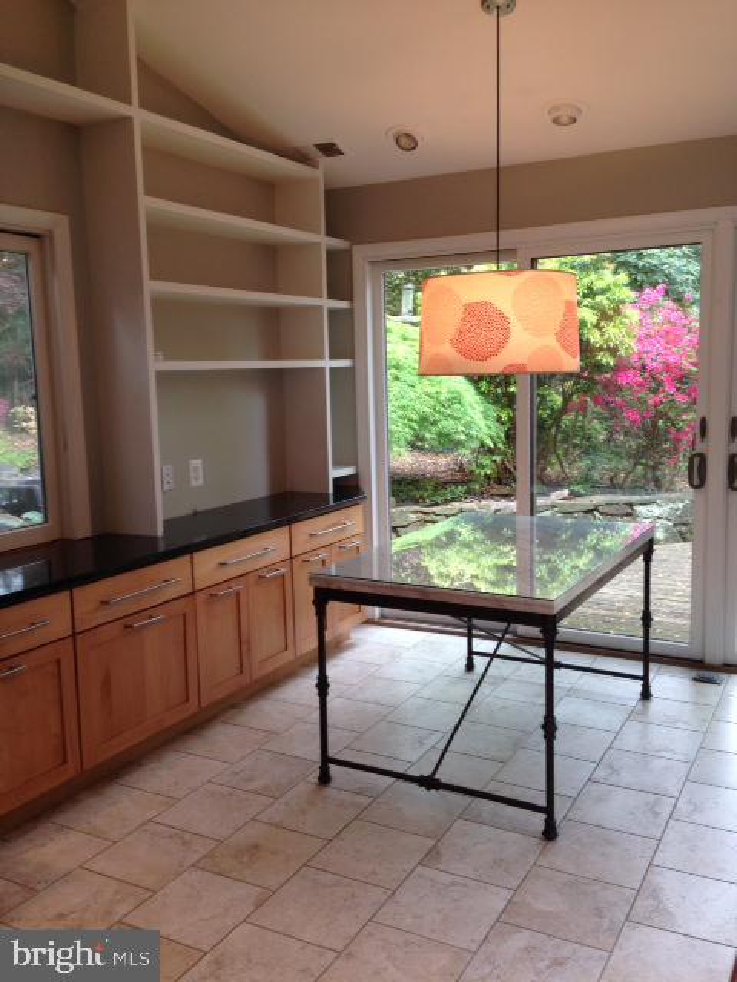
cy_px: 491
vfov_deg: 55.4
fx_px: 937
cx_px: 368
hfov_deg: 42.9
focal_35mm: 33
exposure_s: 1/30
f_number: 2.4
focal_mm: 4.12
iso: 50
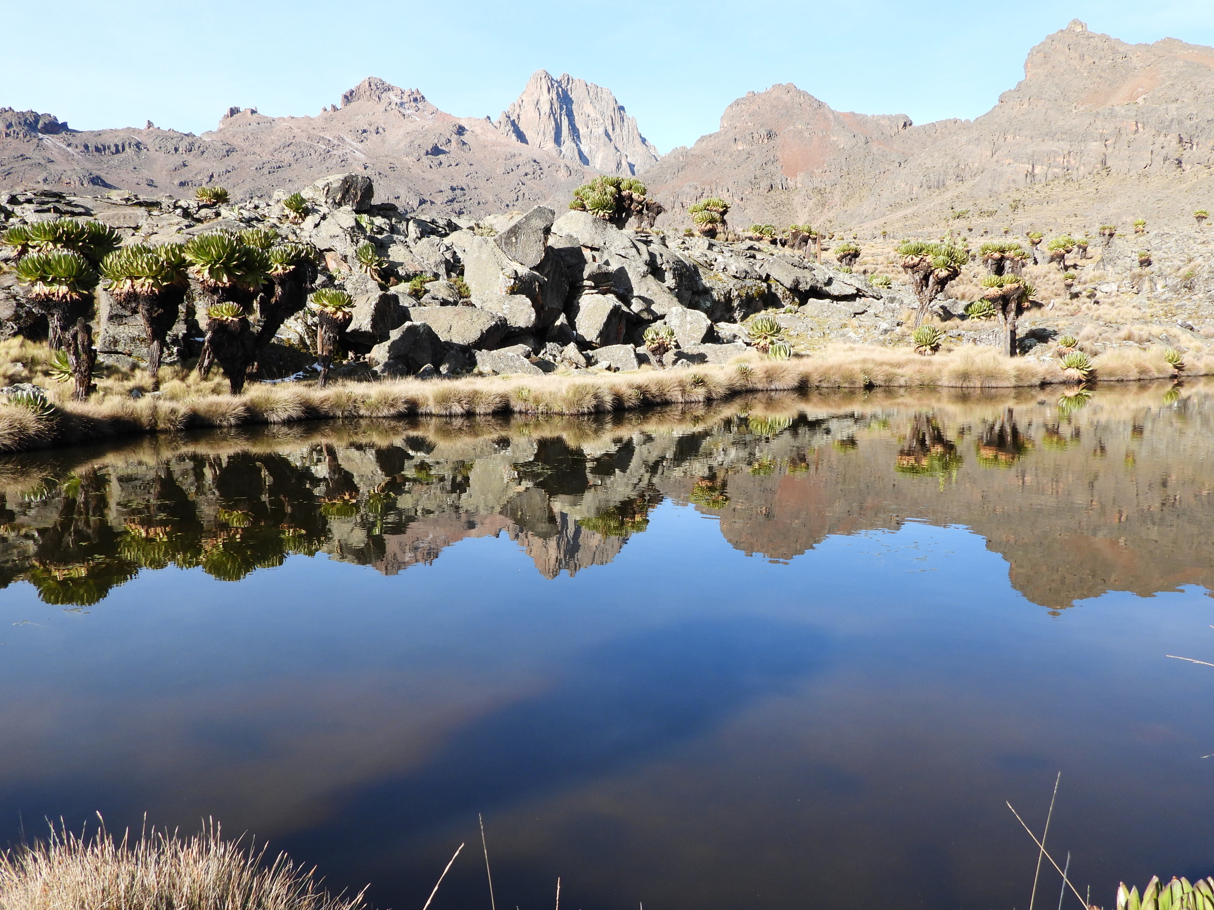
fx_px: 1052
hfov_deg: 60.0
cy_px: 455
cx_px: 607
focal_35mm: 30
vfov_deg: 46.8
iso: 100
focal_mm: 5.4
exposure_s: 1/640
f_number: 3.2
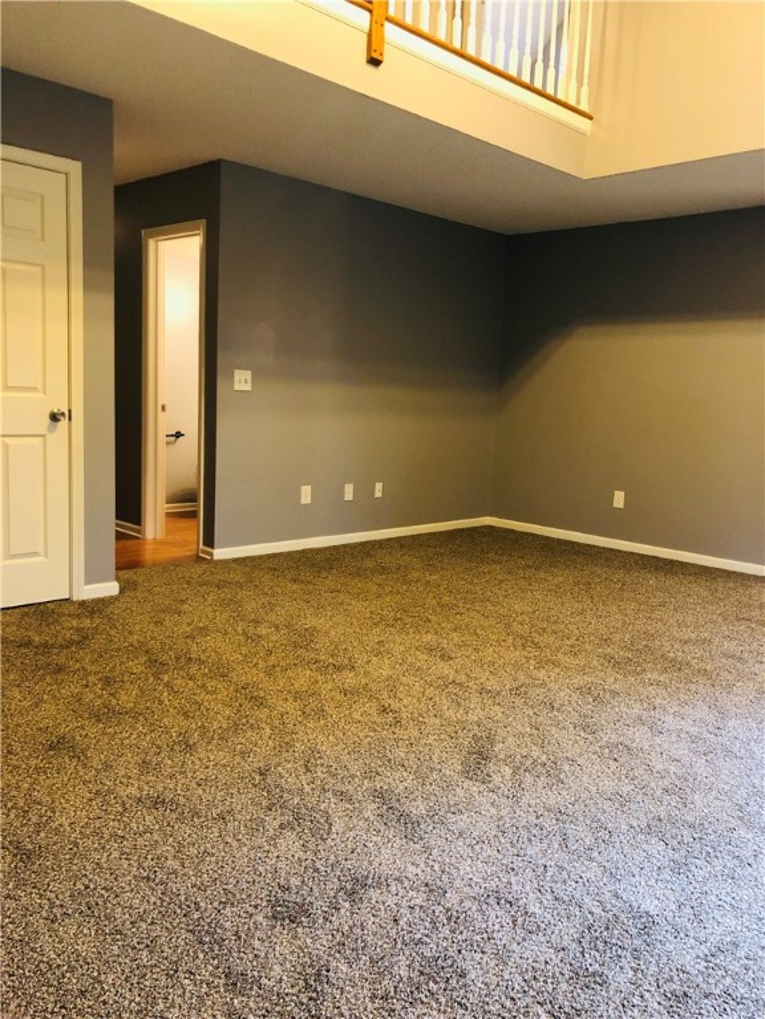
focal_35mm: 28
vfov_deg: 63.4
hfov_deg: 49.7
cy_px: 510
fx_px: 825
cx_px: 382
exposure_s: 1/15
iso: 100
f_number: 1.8
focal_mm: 3.99
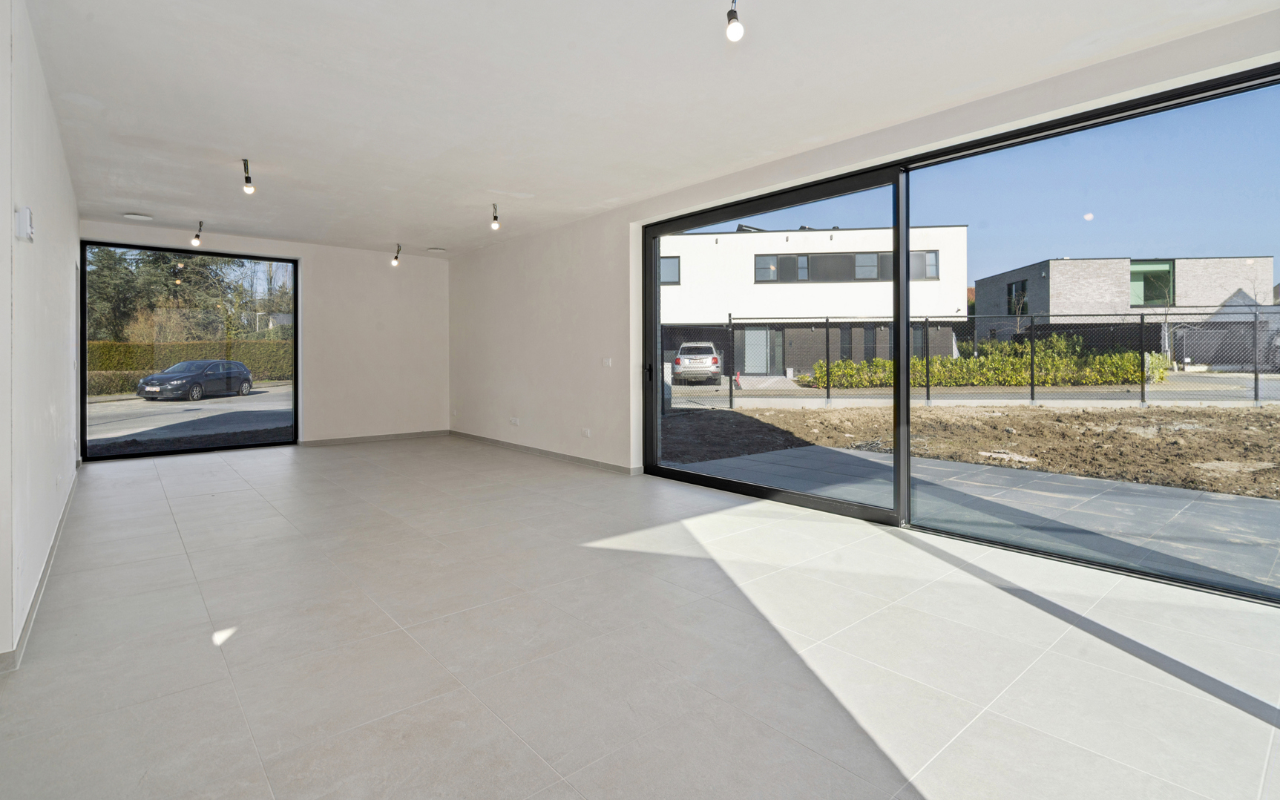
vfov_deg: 67.9
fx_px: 593
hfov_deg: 94.3
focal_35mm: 17
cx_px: 626
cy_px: 365
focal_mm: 16
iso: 250
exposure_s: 1/13
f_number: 11
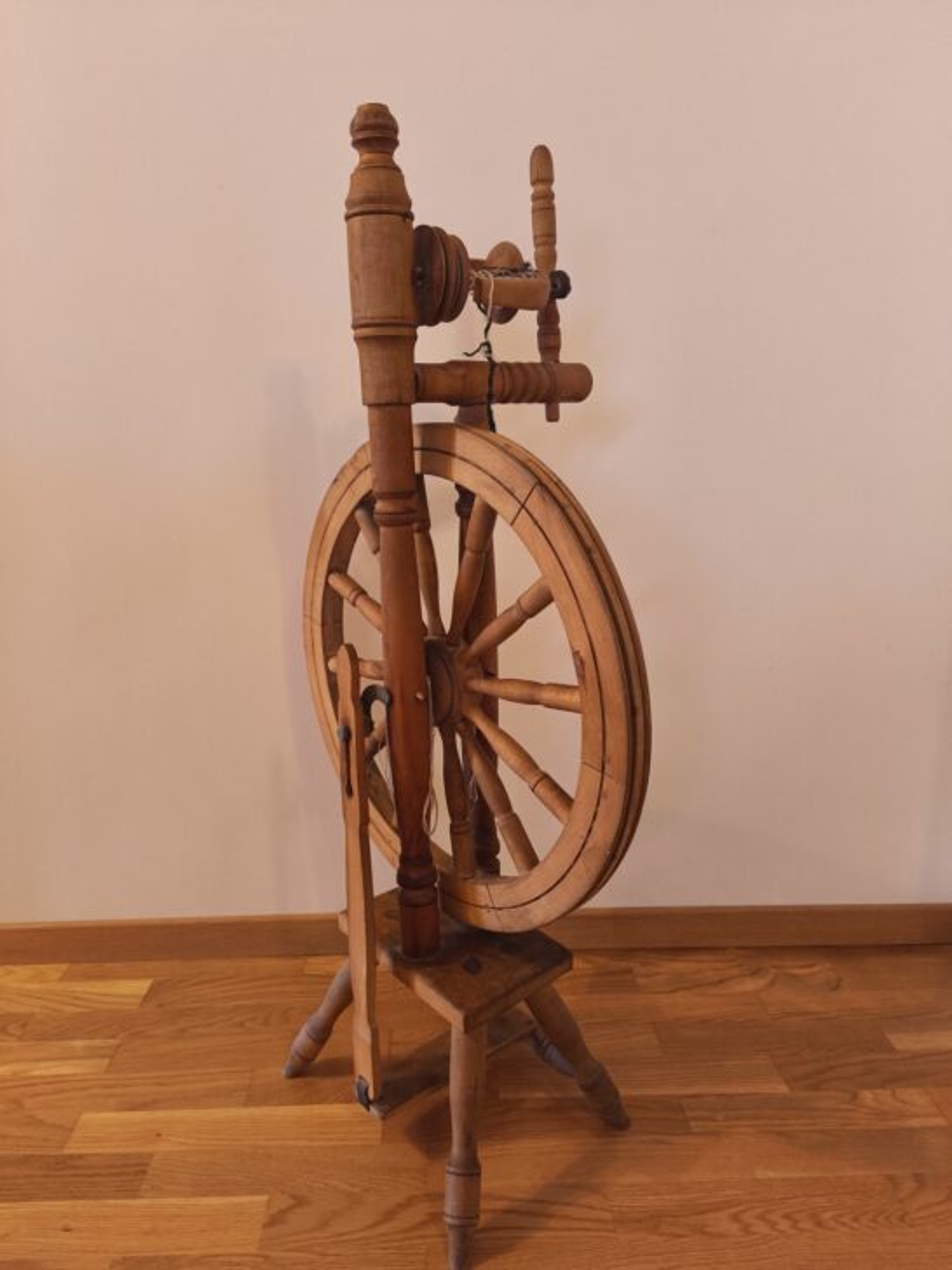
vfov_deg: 73.9
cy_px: 635
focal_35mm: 23
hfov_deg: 58.9
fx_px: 843
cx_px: 476
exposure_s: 1/33.3
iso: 1000
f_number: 1.7
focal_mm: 5.35
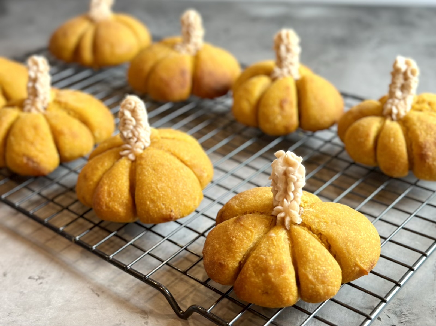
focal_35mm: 48
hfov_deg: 39.7
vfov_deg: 30.2
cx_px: 218
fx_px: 604
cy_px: 163
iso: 125
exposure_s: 1/60
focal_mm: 6.86
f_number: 1.78
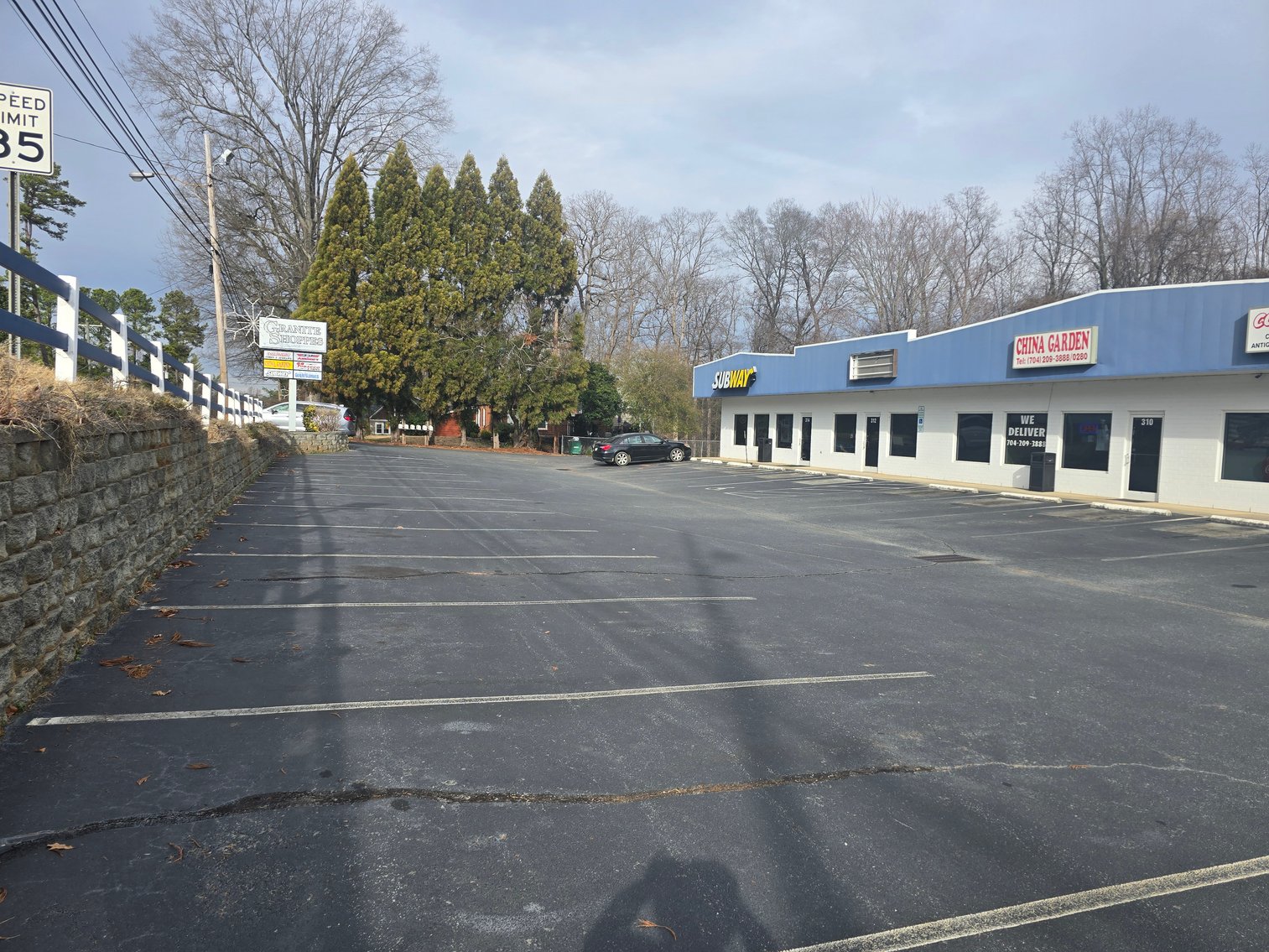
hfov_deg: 73.9
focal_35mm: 23
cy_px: 476
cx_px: 634
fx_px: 843
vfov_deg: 58.9
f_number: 1.7
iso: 12
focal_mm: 6.3
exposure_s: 1/467
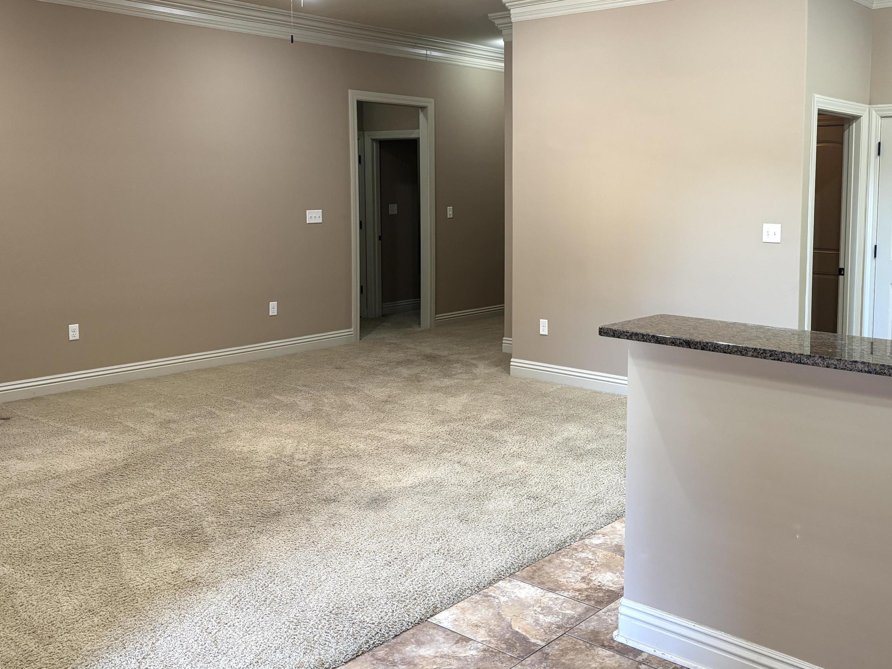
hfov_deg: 52.0
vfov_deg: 40.5
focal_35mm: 35
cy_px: 256
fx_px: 902
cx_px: 561
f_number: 1.6
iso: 160
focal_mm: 5.96
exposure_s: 1/60
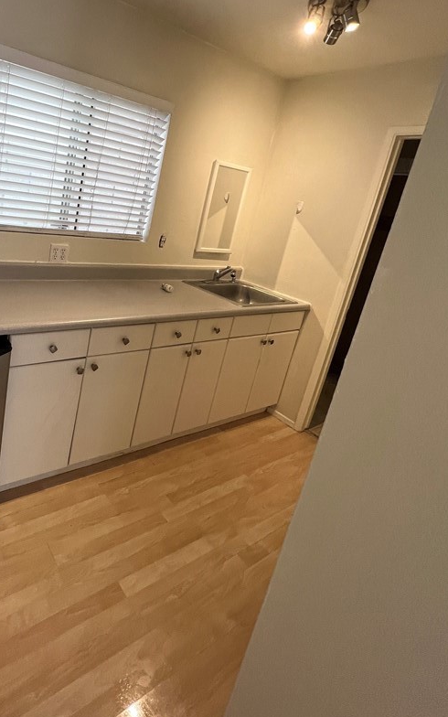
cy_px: 276
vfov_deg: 89.6
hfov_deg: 61.1
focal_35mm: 18
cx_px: 108
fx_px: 352
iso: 160
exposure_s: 1/120
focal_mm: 1.57
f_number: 1.8
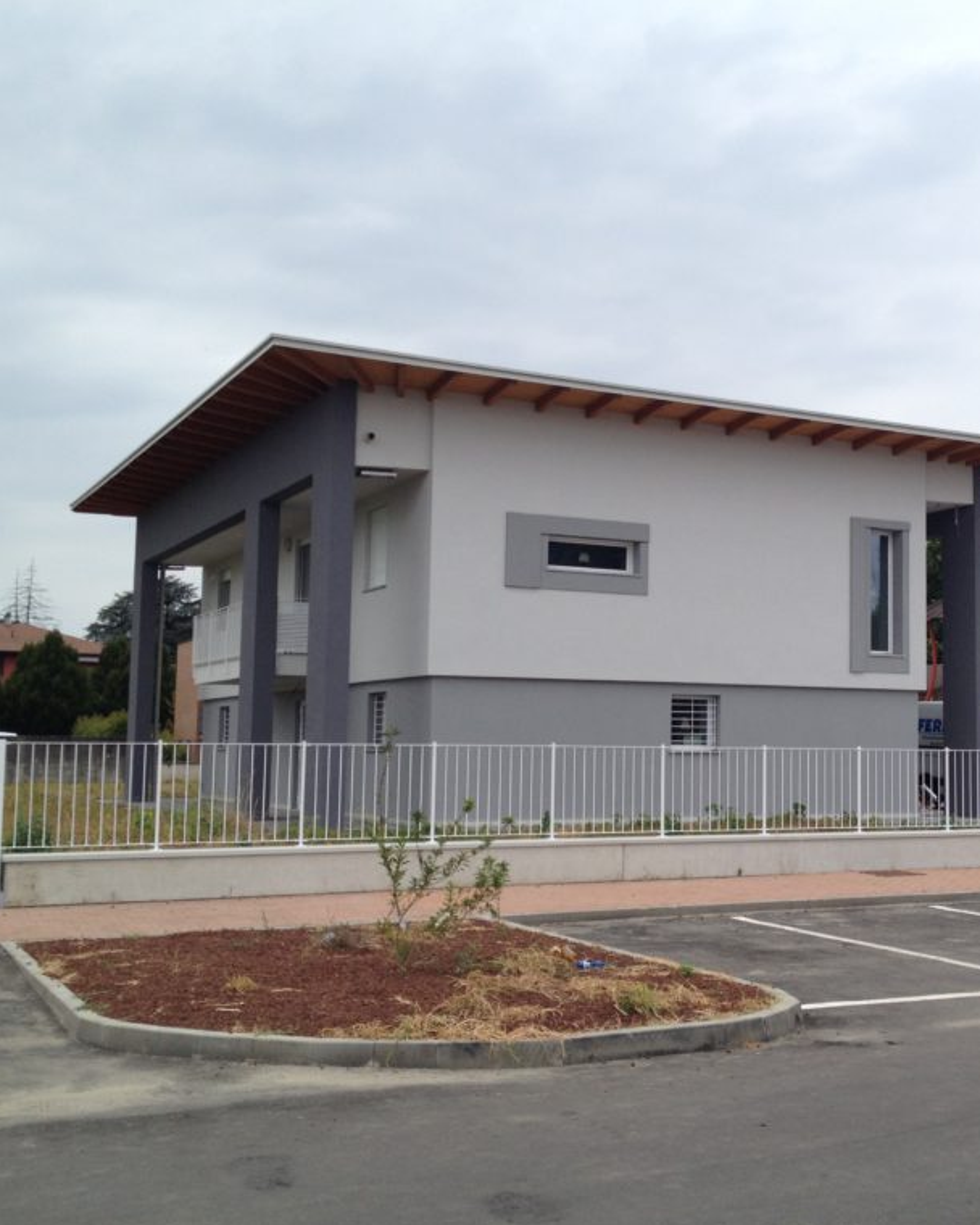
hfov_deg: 32.3
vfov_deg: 40.3
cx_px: 695
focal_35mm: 46
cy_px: 616
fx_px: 1668
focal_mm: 4.28
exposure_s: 1/1381
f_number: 2.4
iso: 50
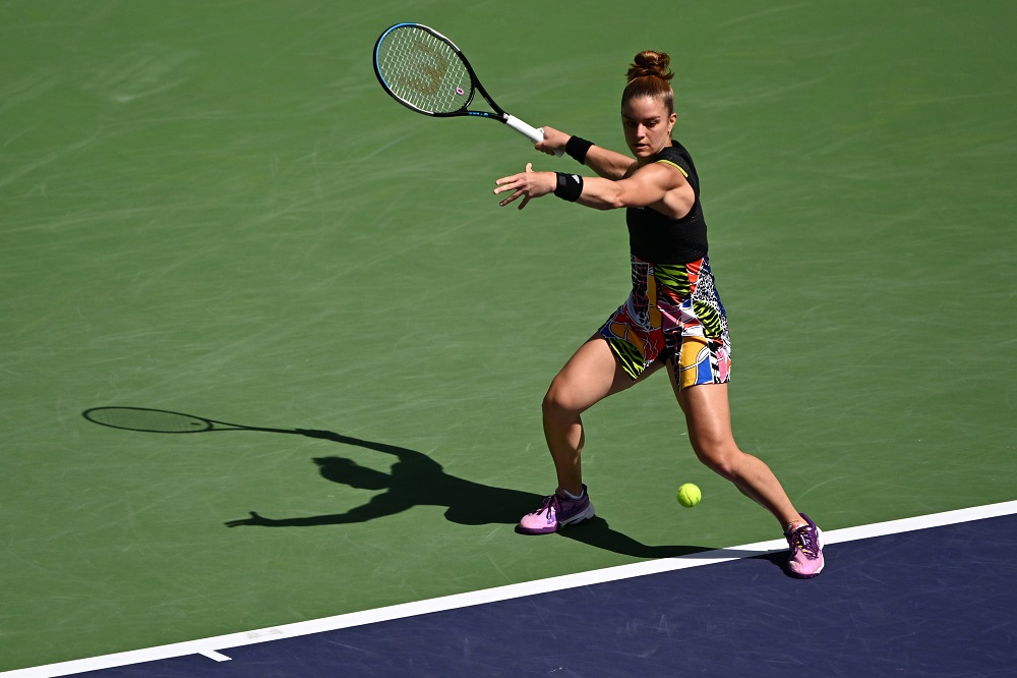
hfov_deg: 3.9
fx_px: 14826
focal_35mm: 525
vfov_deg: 2.6
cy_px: 339
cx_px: 508
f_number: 4
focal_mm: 350
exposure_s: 1/5000
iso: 200
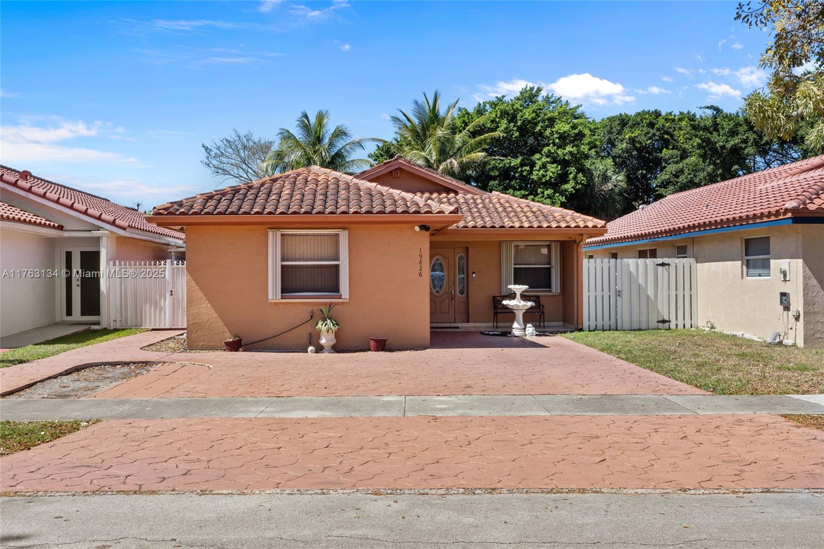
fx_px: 801
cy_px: 274
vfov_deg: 37.8
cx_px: 412
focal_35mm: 35
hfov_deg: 54.4
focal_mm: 35
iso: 250
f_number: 14
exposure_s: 1/200
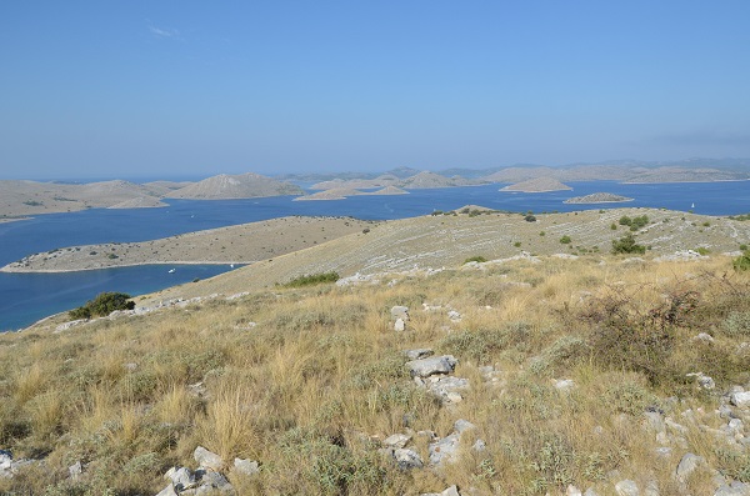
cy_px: 248
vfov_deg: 47.7
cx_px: 375
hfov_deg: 67.5
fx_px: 561
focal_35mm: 27
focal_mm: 18
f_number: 6.3
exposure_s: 1/3200
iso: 640
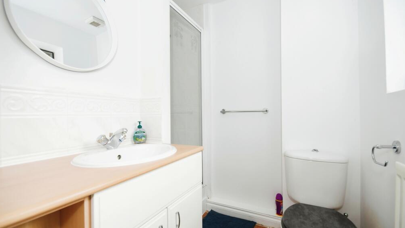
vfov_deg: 67.1
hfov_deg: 99.4
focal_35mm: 16
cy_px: 114
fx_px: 172
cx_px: 203
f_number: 8
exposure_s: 1/60
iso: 400
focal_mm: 10
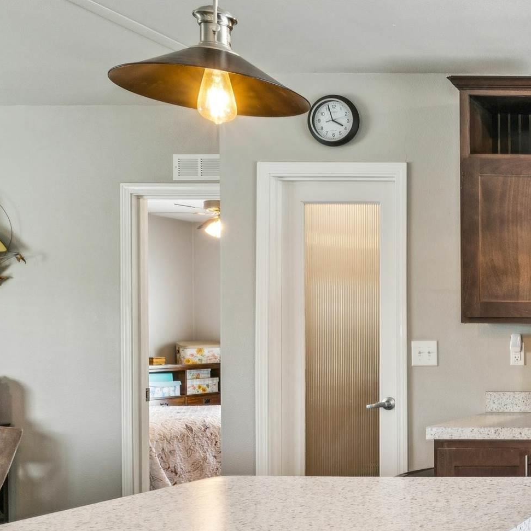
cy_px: 338
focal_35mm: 44
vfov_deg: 38.4
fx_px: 756
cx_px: 795
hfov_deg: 27.2
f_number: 13
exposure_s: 1/6
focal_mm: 16.2
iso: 400
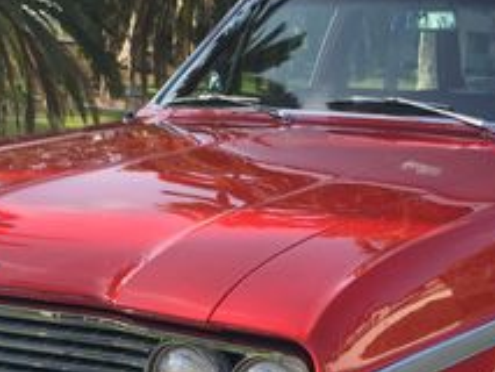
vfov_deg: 16.7
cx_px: 307
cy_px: 351
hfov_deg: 22.4
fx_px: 1245
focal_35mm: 87
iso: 32
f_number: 2.2
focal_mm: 4.15
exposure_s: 1/590
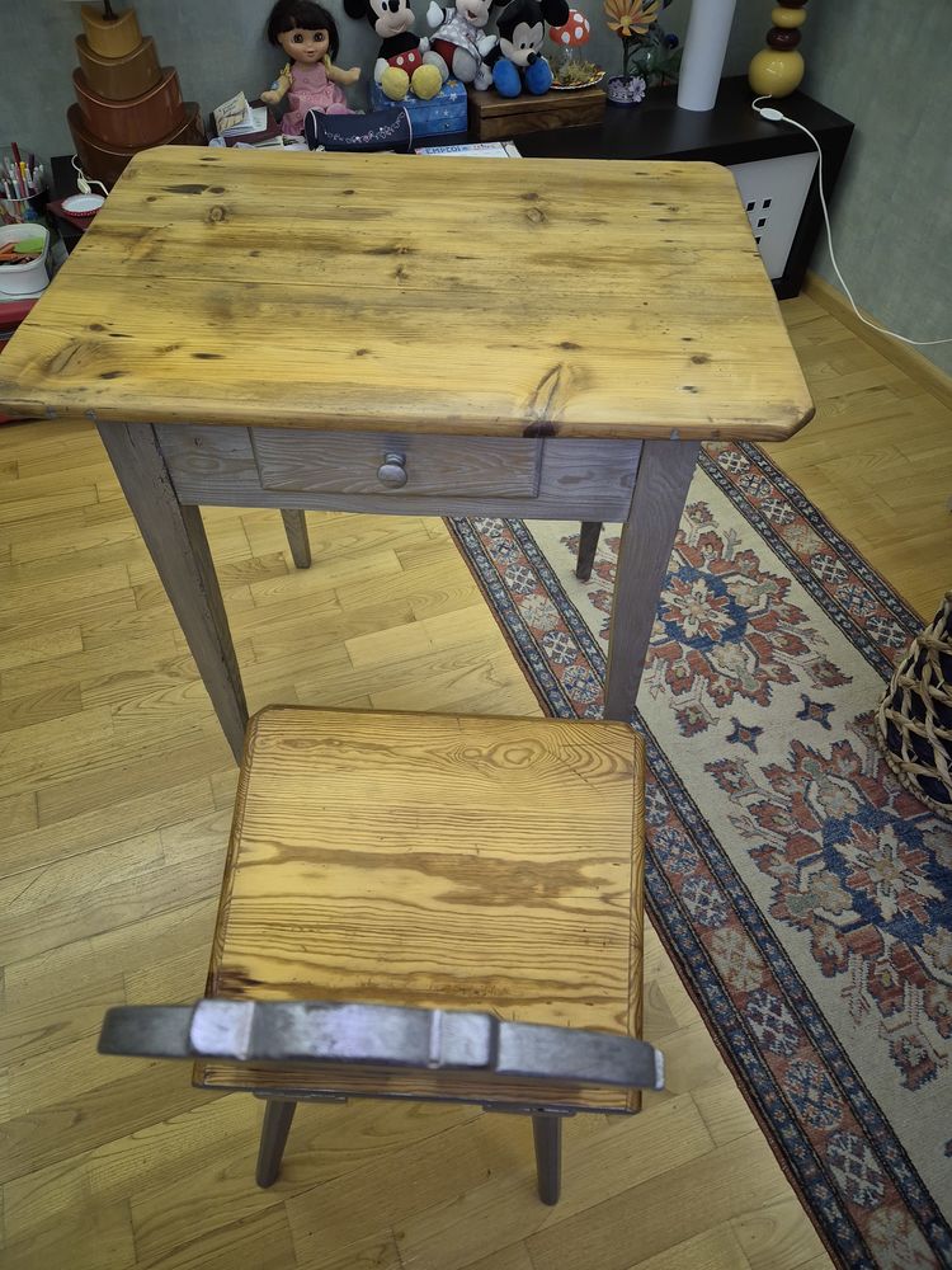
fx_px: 843
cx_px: 476
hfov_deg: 58.9
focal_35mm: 23
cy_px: 635
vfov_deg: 73.9
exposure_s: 1/25
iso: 160
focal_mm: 5.4
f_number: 1.8
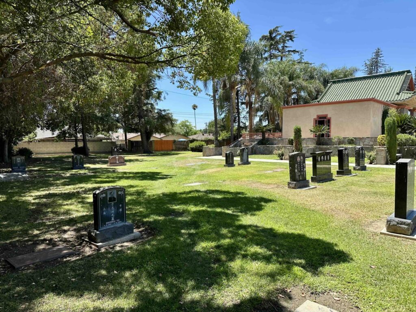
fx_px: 288
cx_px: 208
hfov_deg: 71.6
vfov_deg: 56.8
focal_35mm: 24
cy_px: 156
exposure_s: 1/1988
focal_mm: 6.86
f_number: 1.78
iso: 80
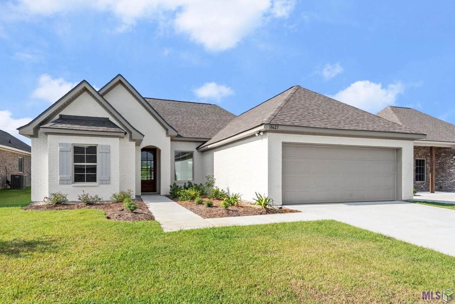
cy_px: 152
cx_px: 228
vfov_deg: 57.3
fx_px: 278
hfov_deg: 78.6
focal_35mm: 22
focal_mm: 22
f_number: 10
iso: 320
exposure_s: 1/640
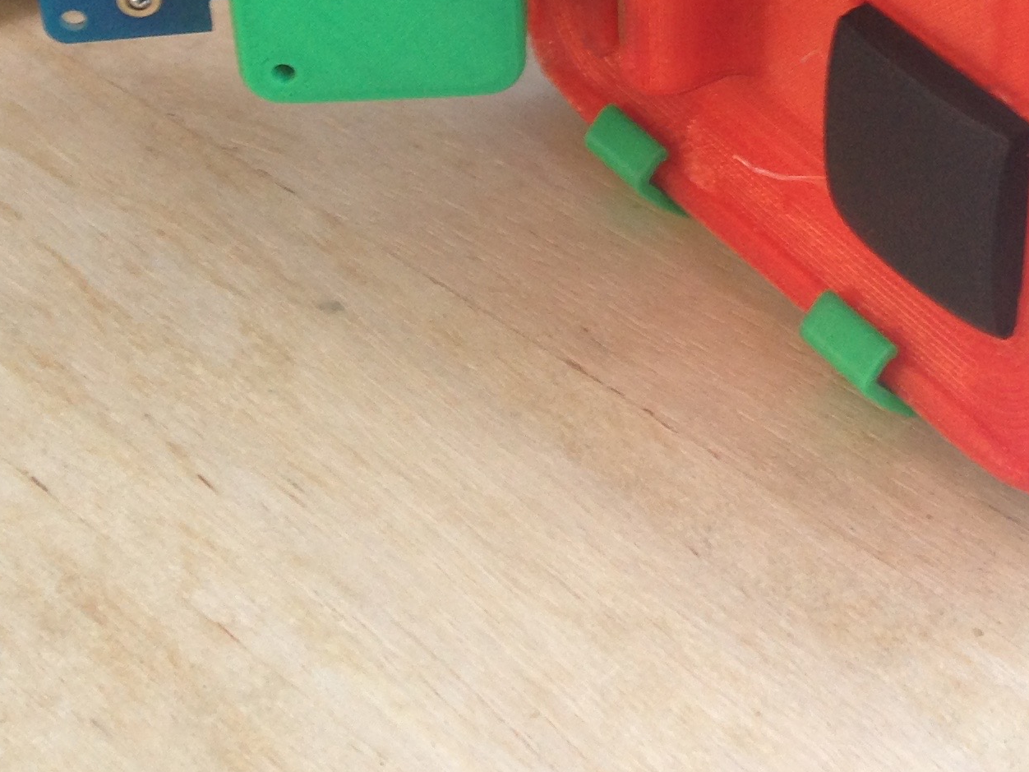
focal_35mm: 86
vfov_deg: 16.4
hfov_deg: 22.5
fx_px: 2556
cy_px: -161
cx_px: 817
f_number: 2.4
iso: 64
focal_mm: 4.12
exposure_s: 1/20
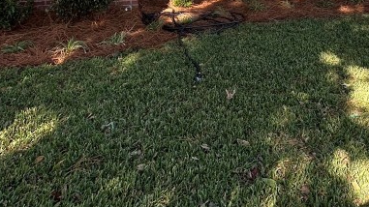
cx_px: 223
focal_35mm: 41
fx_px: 401
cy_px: -130
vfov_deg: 22.1
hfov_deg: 49.1
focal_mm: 2.22
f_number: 2.2
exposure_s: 1/198
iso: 40
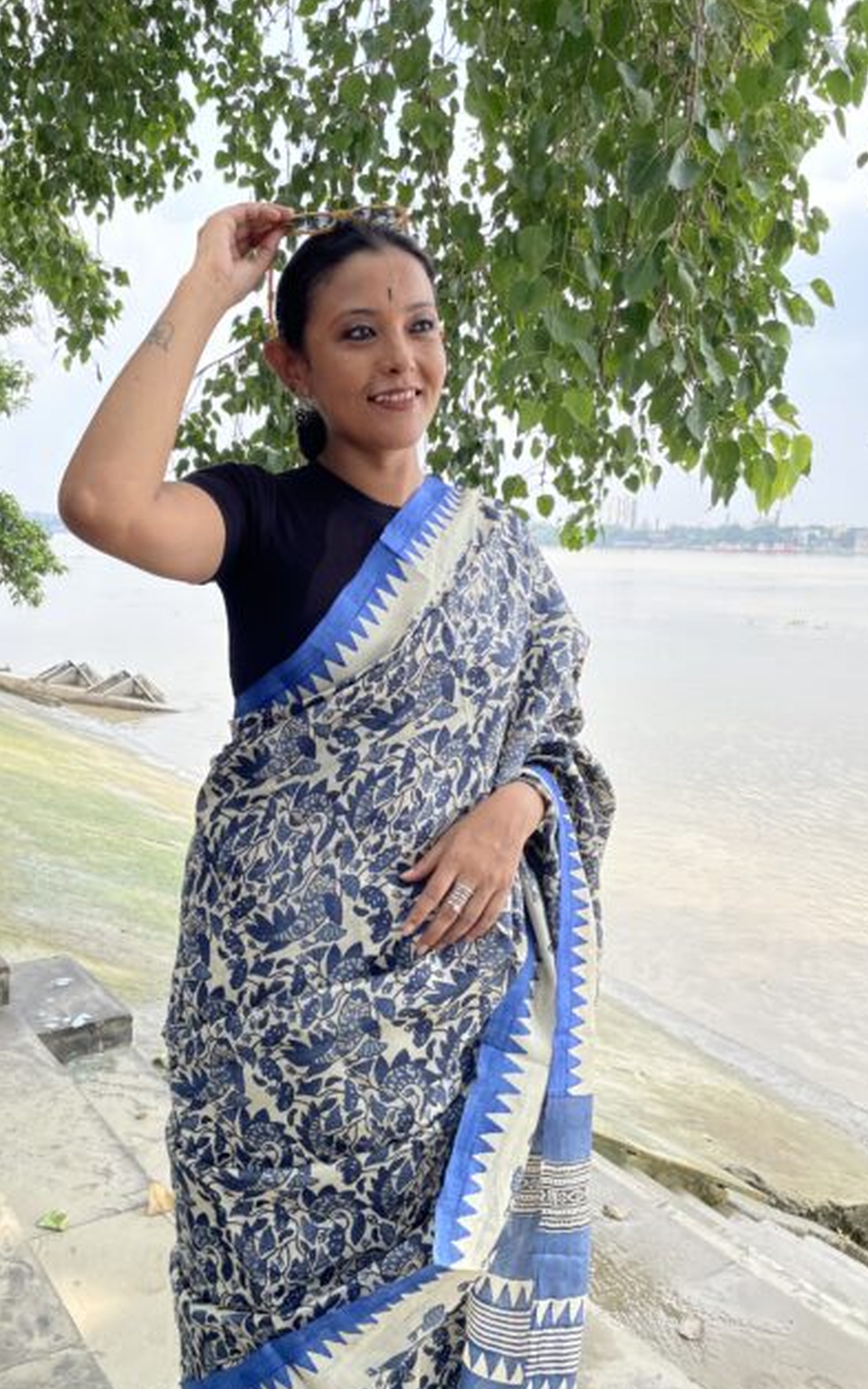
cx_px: 351
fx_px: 1060
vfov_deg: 66.5
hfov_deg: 44.3
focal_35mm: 28
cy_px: 693
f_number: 1.6
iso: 32
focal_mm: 4.2
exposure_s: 1/1182
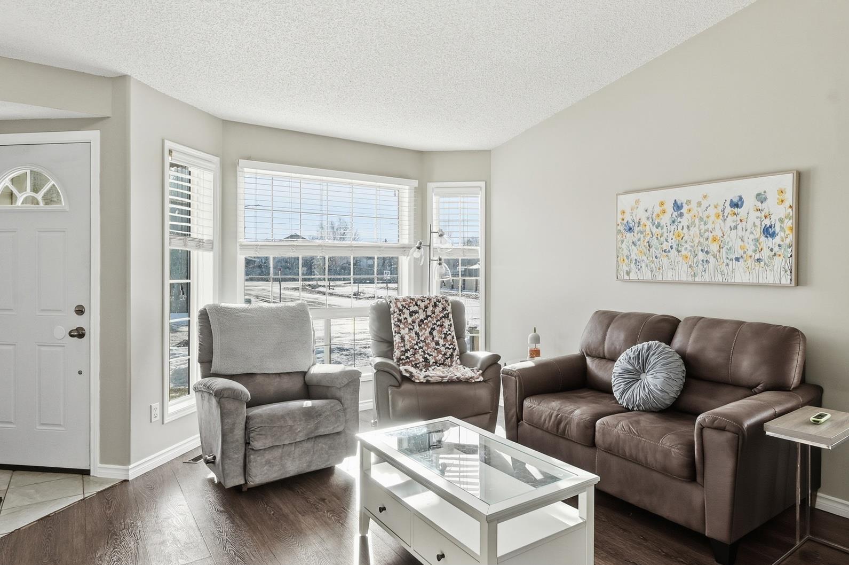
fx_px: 518
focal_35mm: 22
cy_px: 273
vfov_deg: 57.1
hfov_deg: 78.0
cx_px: 496
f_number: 8
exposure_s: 1/500
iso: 100
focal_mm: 14
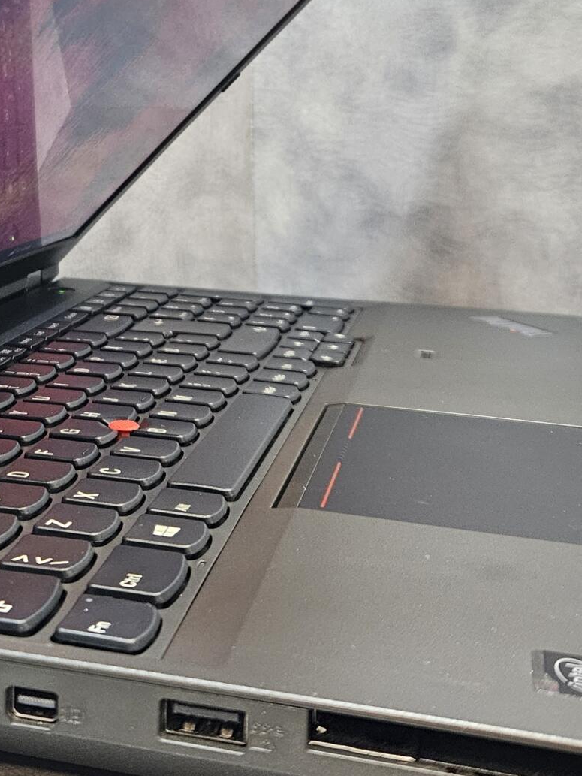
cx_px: 101
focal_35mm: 57
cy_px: 104
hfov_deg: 25.2
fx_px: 1278
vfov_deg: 32.4
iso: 500
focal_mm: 5.4
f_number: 1.8
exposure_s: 1/100
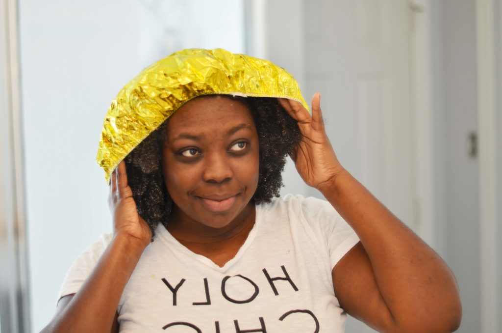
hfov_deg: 27.0
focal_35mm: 75
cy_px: 166
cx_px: 251
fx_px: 1044
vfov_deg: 18.1
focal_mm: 50
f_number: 1.8
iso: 140
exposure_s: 1/350
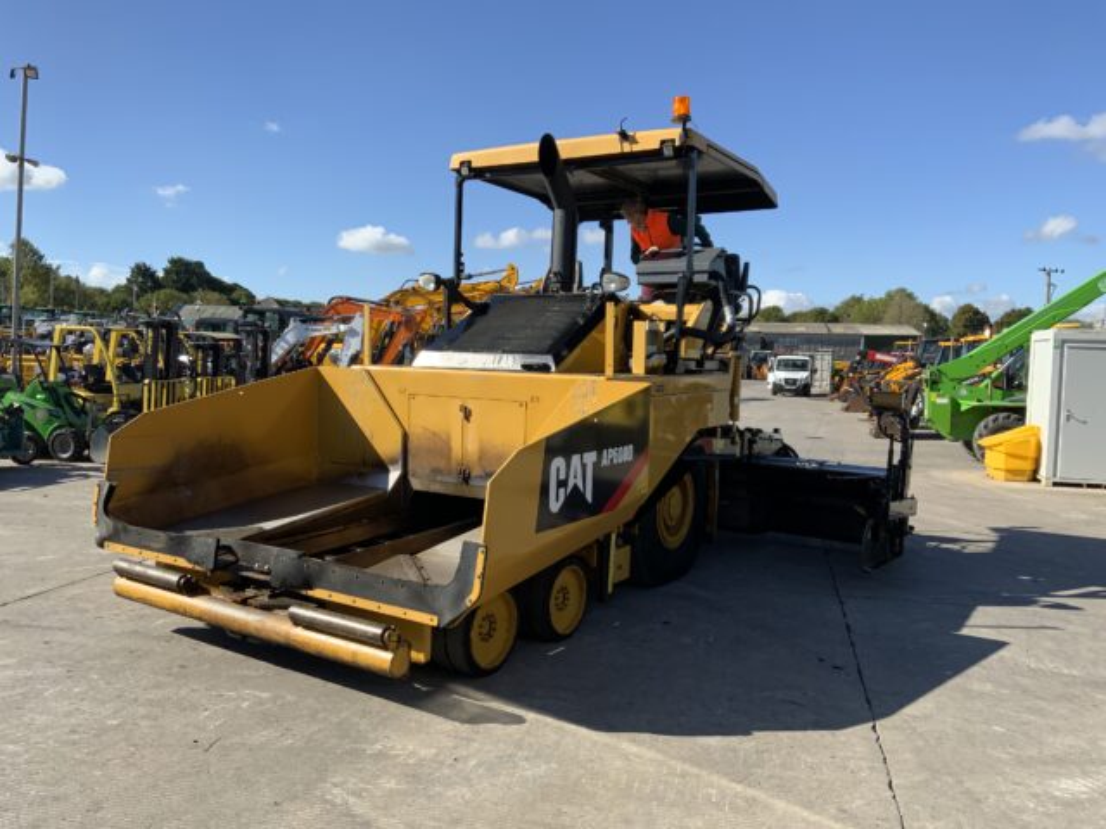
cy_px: 414
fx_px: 927
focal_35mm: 29
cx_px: 553
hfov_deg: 61.7
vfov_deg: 48.2
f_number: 1.8
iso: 16
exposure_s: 1/1675
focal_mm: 3
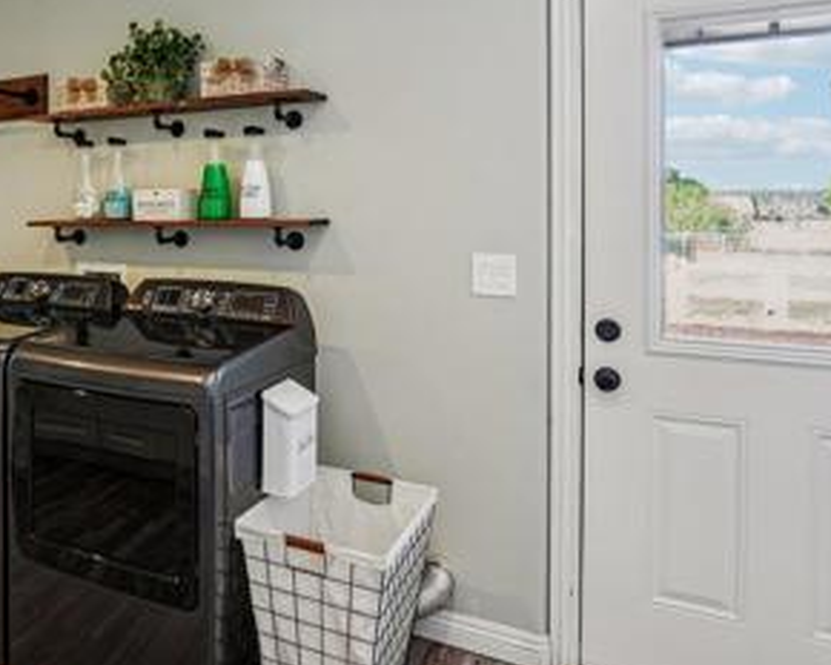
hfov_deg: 56.3
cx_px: 172
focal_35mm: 29
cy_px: 222
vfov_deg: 49.1
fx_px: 713
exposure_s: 1/30
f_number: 8
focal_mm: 14
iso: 400
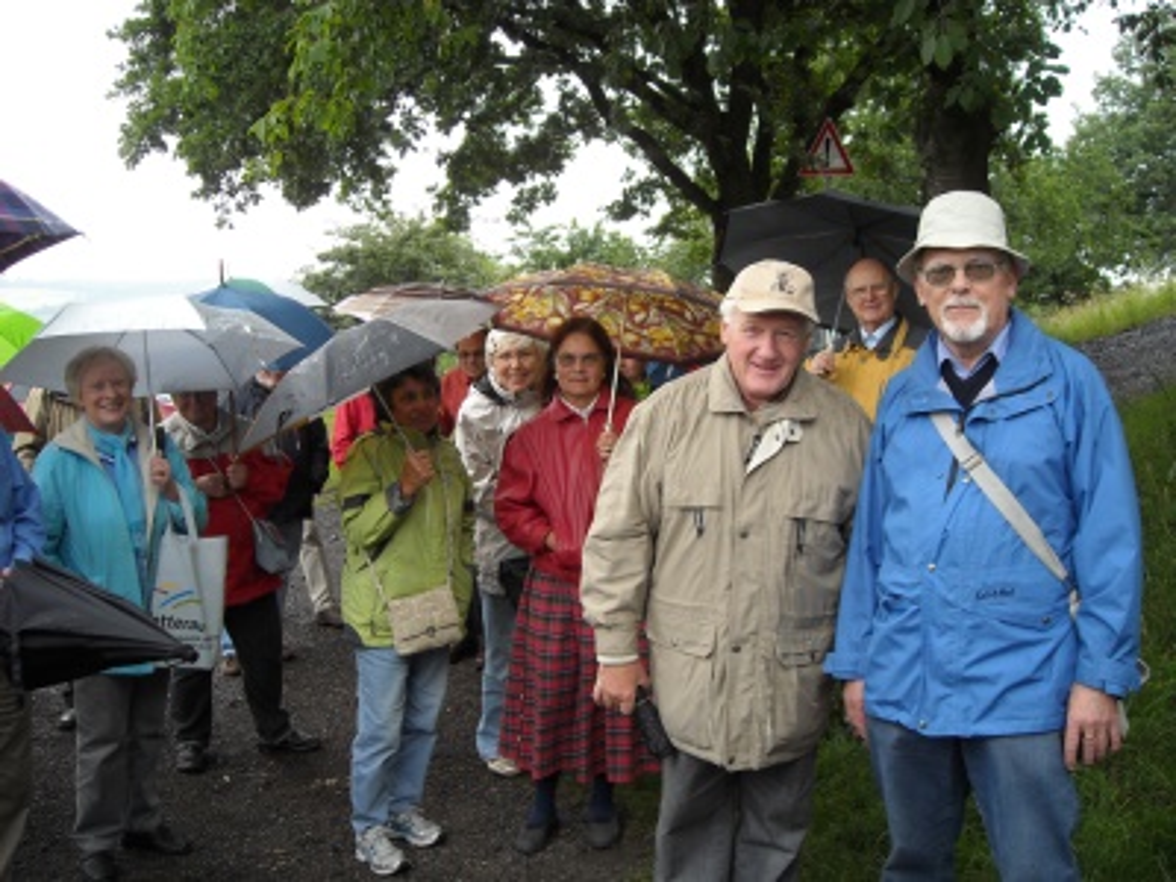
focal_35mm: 35
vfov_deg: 40.7
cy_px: 441
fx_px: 1189
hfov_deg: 52.6
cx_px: 588
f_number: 2.8
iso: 64
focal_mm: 5.7
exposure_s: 1/135
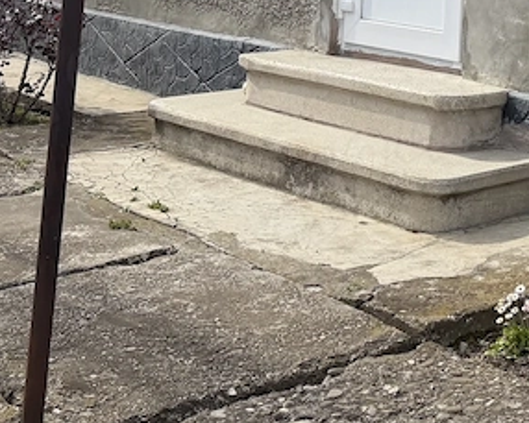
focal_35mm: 82
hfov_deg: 22.1
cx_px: 566
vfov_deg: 16.6
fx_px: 1284
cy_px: -251
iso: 100
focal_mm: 6.76
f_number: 1.78
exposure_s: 1/4167
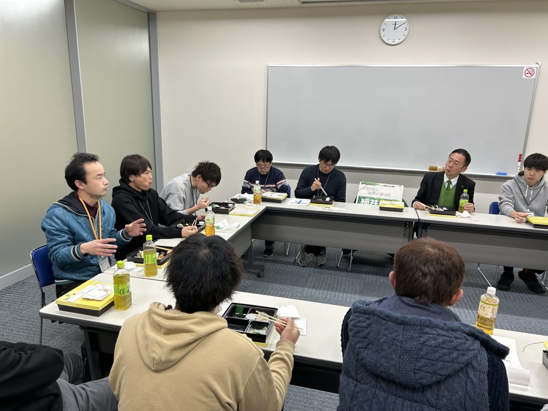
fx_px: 412
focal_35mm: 26
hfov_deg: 67.3
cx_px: 274
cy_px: 206
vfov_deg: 53.1
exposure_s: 1/120
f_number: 1.5
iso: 80
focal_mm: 5.7
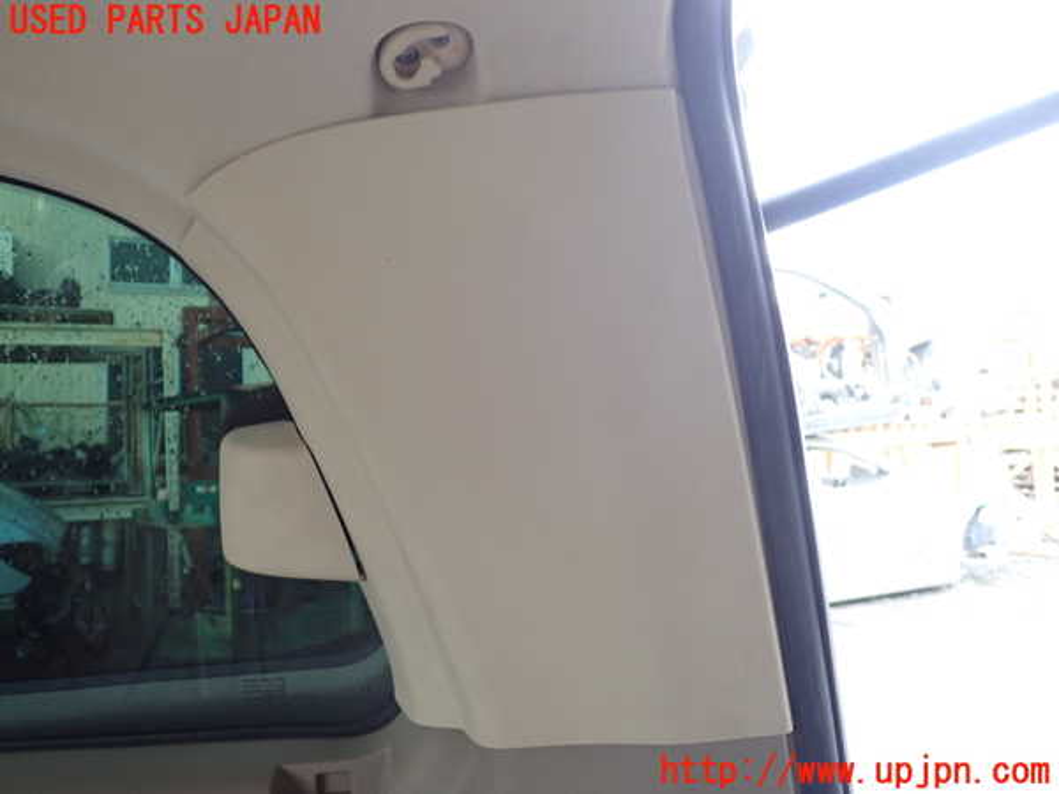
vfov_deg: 39.7
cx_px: 530
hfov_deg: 51.4
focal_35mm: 36
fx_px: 1101
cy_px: 397
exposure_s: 1/40
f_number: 2.5
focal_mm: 6.37
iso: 250
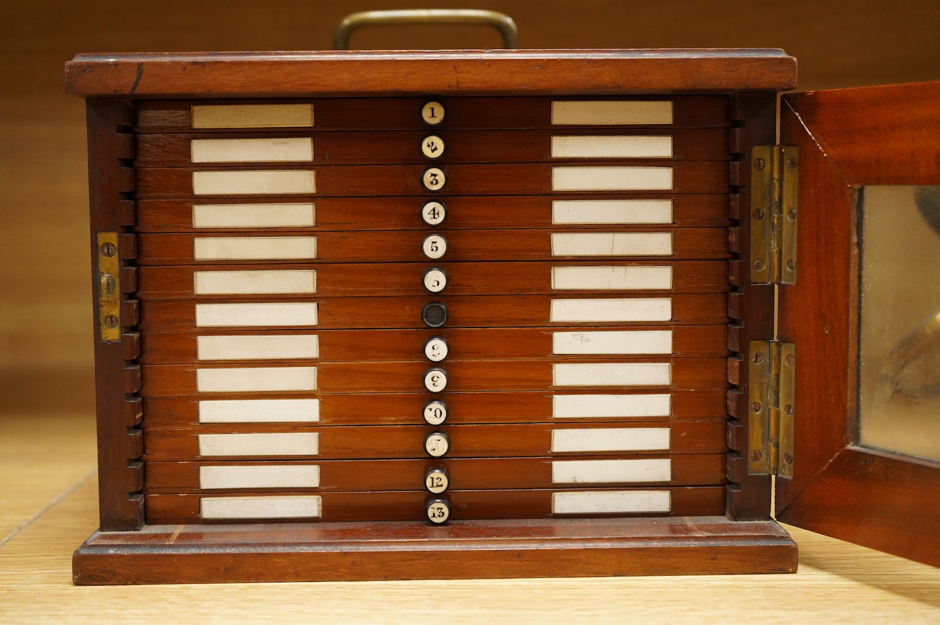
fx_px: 1226
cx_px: 470
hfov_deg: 41.9
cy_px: 312
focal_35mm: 47
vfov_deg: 28.6
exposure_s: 1/160
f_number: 4.5
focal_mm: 47
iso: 4000
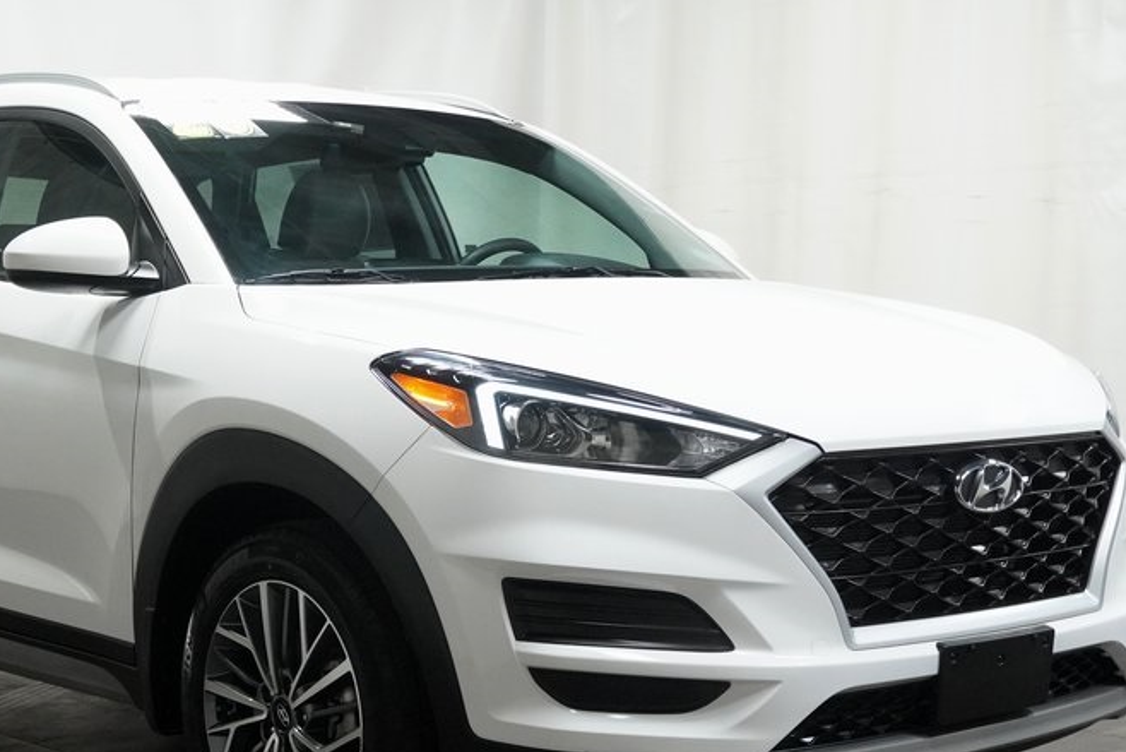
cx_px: 392
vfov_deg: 19.4
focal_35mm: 70
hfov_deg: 28.7
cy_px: 499
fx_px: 2190
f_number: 5
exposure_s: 1/200
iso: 3200
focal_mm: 30
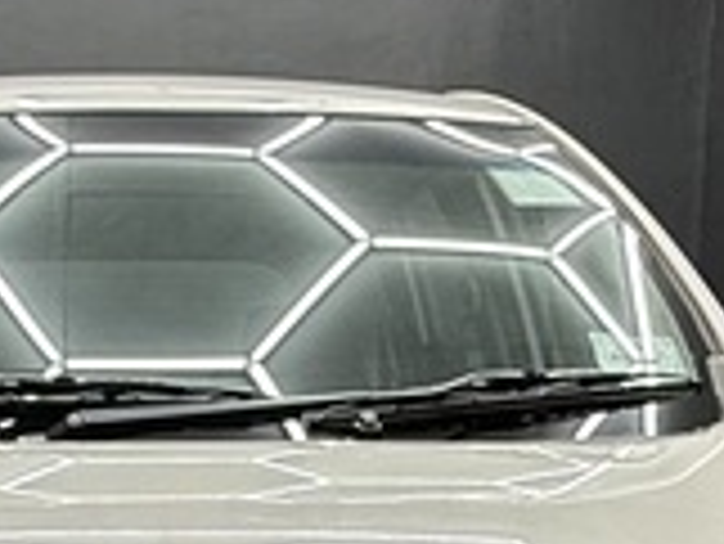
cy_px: 976
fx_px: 1863
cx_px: 175
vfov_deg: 14.6
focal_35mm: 89
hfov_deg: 21.8
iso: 100
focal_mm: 2.22
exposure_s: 1/100
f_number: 2.2
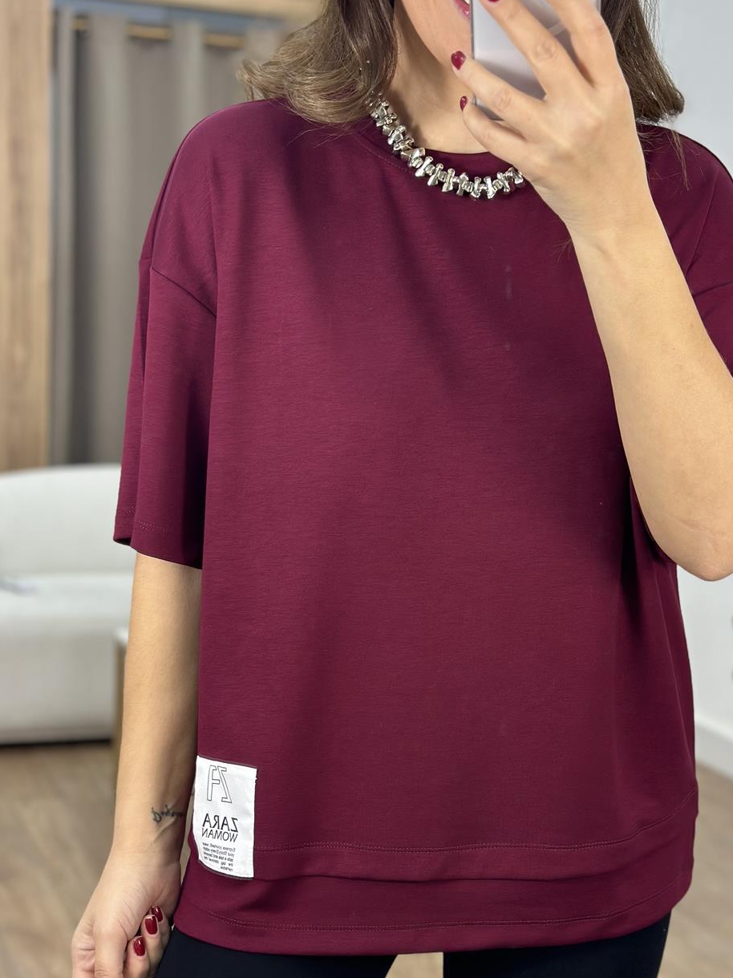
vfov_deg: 30.7
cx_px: 443
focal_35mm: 63
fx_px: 1779
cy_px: 559
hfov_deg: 23.2
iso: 125
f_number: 1.78
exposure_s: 1/100
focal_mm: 6.86
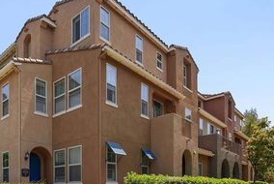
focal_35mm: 27
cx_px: 108
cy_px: 127
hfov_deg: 66.6
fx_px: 206
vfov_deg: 47.0
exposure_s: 1/640
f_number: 8
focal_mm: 16
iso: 500
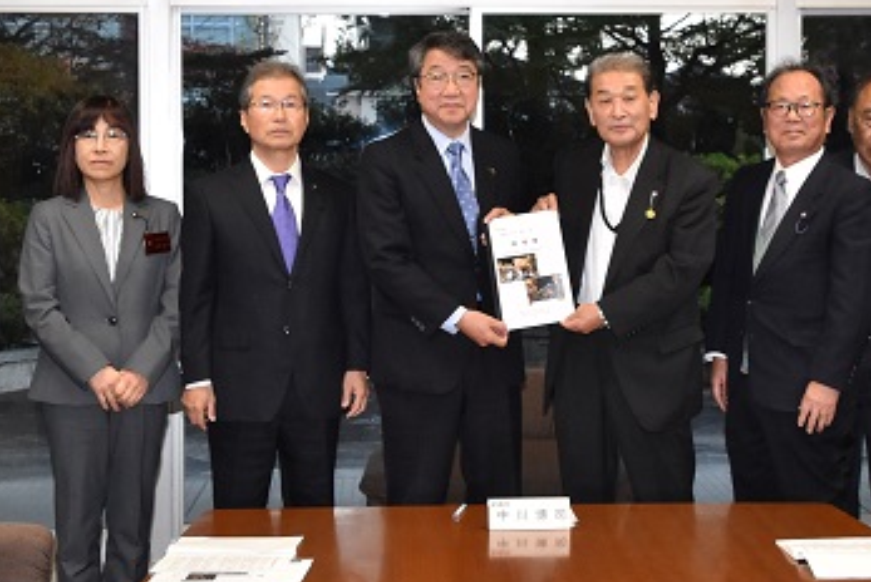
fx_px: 1792
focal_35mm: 74
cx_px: 496
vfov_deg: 18.4
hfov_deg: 27.3
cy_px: 183
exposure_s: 1/60
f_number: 8
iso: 1600
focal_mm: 26
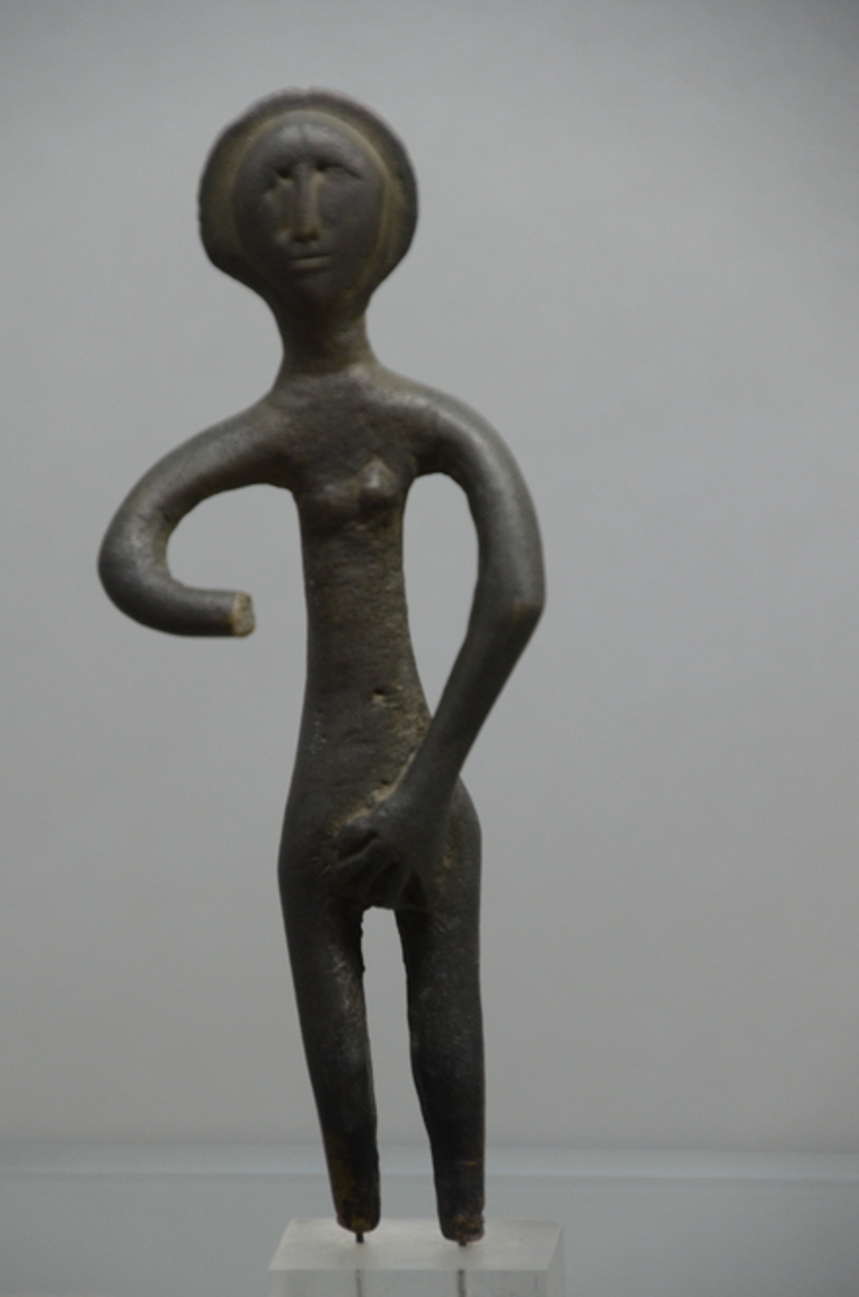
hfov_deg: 3.8
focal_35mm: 360
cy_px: 648
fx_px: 12938
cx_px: 430
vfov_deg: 5.7
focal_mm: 240
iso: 1000
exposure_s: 1/60
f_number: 6.3
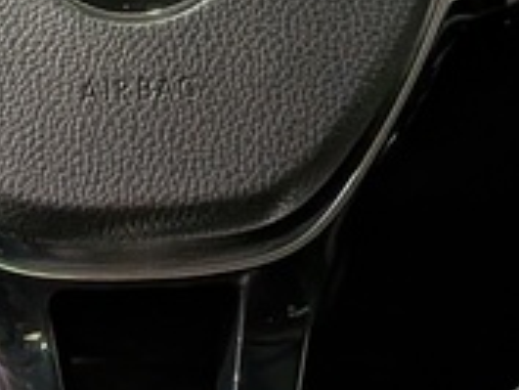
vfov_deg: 10.5
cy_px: -94
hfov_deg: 14.1
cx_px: 106
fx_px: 2085
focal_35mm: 139
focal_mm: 4.53
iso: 117
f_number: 1.7
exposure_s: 1/33.3
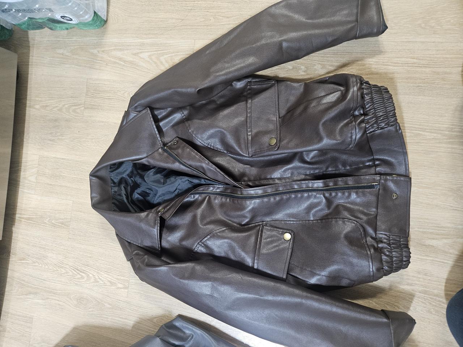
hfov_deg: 73.9
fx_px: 308
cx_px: 232
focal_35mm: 23
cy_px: 174
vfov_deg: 58.9
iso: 640
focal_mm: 5.4
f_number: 1.8
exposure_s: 1/30
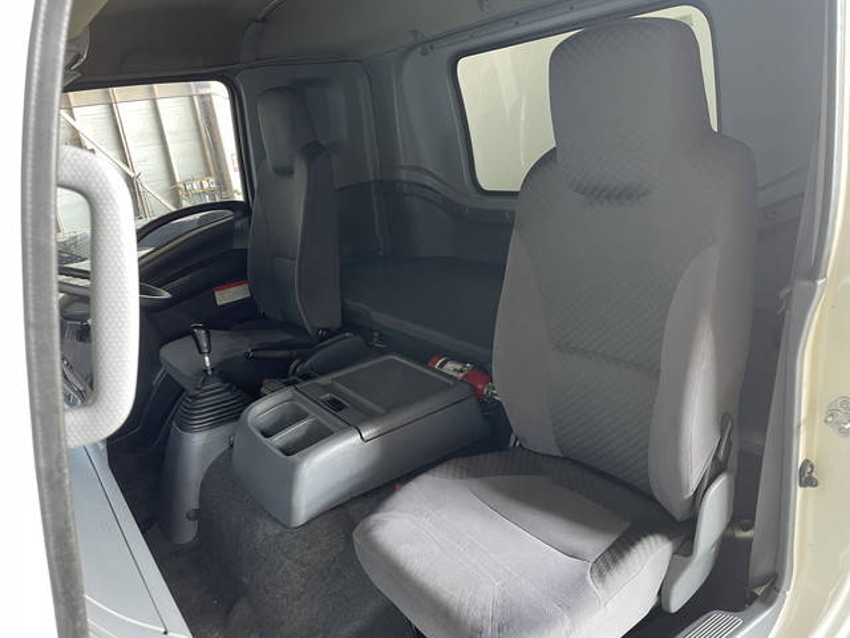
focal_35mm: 26
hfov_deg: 67.3
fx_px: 638
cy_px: 319
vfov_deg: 53.1
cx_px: 425
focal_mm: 4.2
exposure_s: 1/60
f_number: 1.6
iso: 160
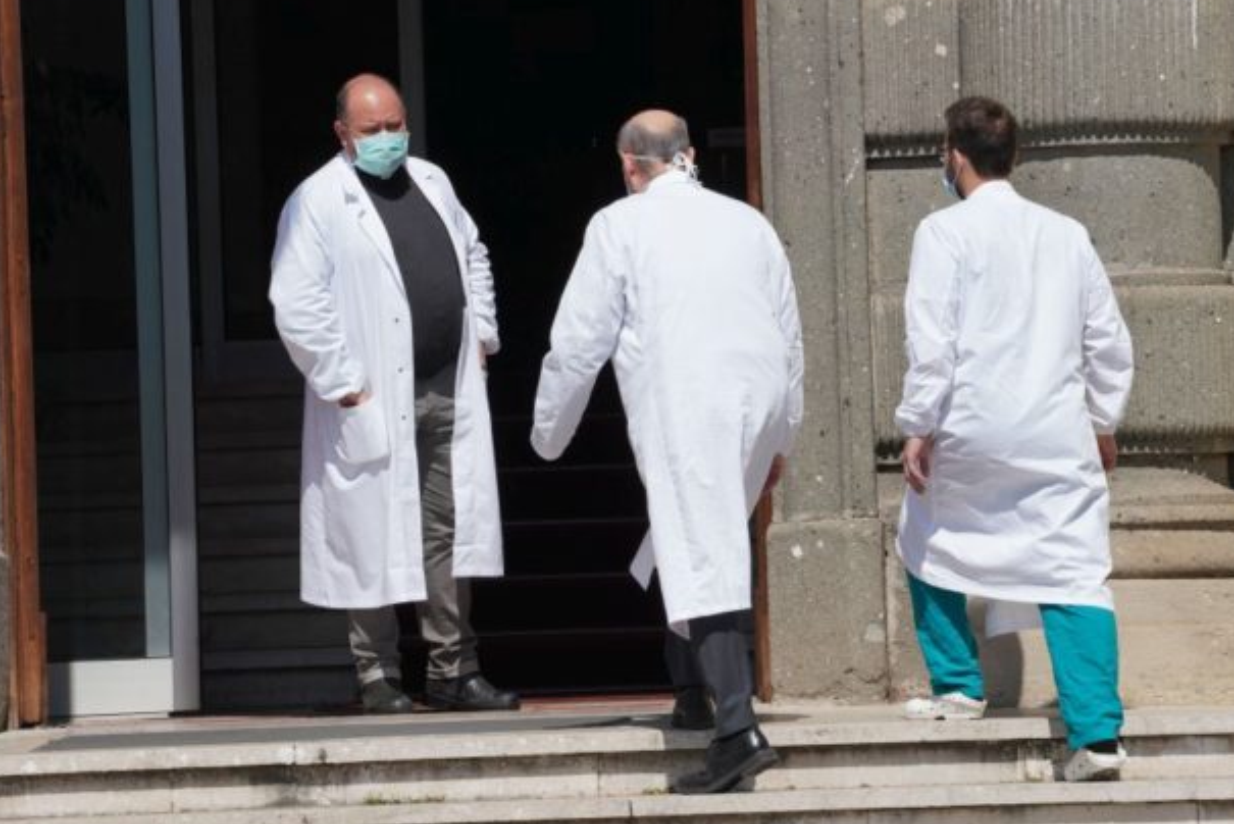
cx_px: 706
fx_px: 13443
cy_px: 326
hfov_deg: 5.3
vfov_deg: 3.5
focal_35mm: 392
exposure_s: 1/250
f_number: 16
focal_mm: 309
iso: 200
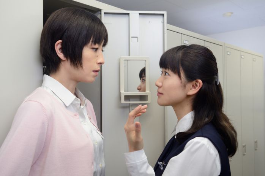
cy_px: 88
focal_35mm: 39
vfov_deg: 34.1
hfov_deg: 49.6
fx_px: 287
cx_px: 132
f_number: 4
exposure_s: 1/100
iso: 800
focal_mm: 26
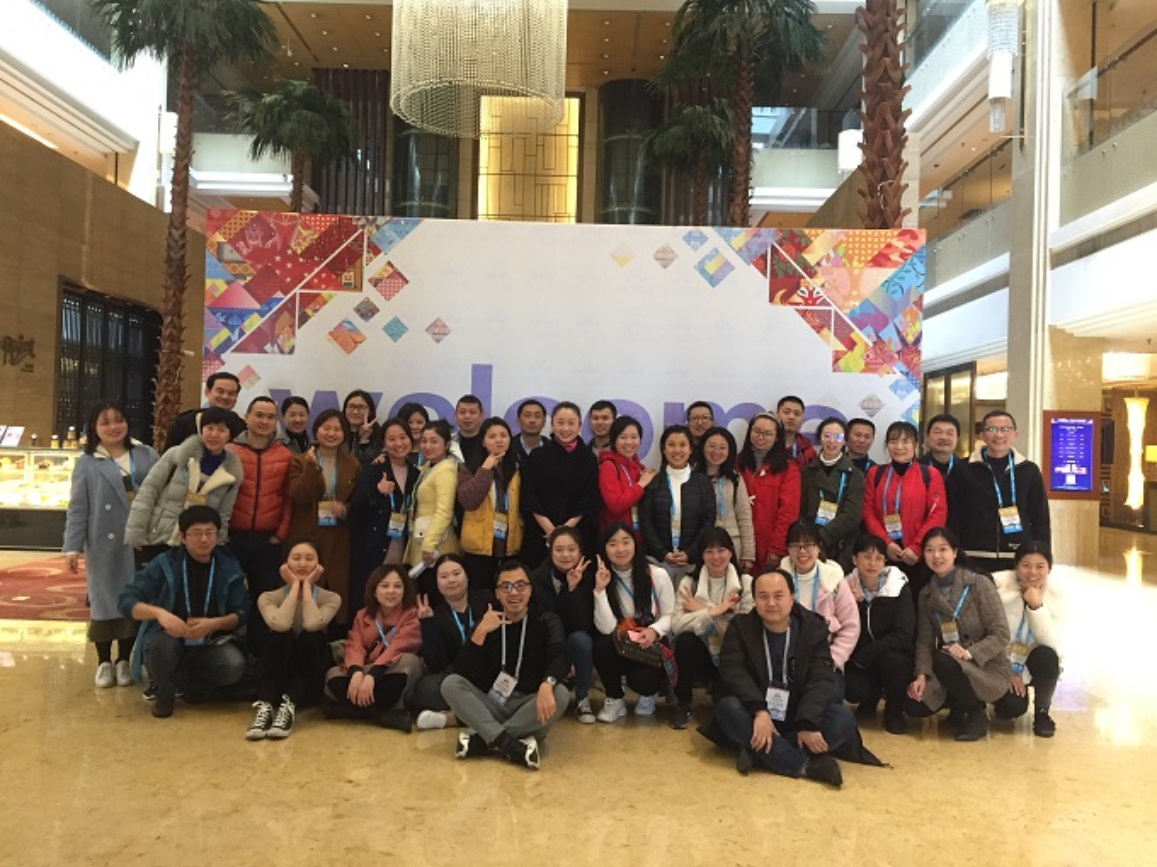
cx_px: 578
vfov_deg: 48.2
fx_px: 969
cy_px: 434
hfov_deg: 61.7
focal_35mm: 29
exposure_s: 1/20
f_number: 2.2
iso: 250
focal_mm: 4.15
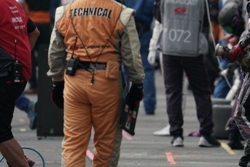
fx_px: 8739
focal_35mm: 1258
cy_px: 22
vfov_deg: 1.1
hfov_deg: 1.6
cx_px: 239
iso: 400
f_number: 7.1
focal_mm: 600
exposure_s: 1/640
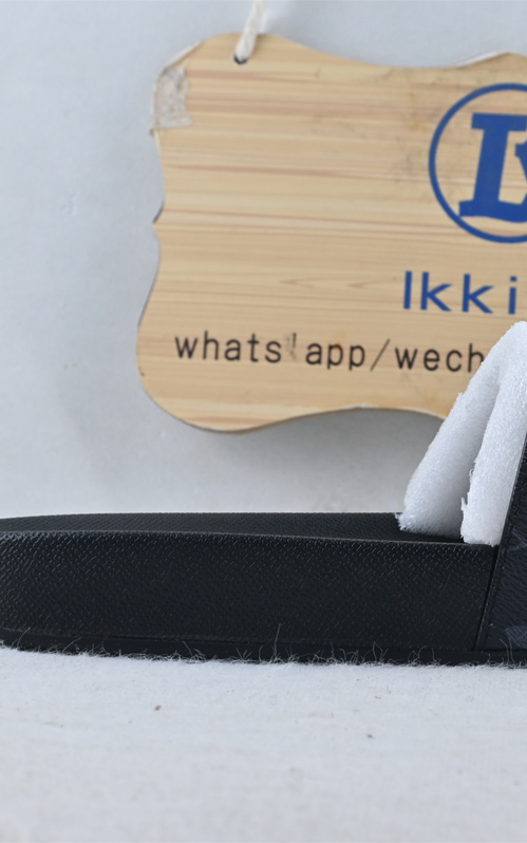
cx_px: 489
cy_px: 422
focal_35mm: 69
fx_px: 1585
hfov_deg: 18.5
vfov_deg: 29.8
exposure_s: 1/15
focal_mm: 30
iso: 100
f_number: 10
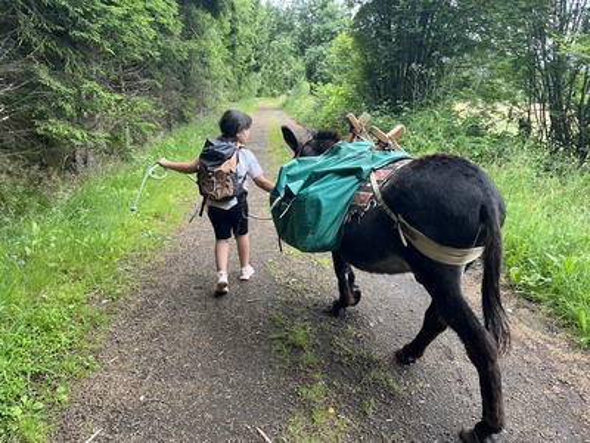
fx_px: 443
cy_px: 222
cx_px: 295
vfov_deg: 53.1
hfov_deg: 67.3
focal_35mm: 26
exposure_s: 1/241
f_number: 1.6
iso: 40
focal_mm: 5.1
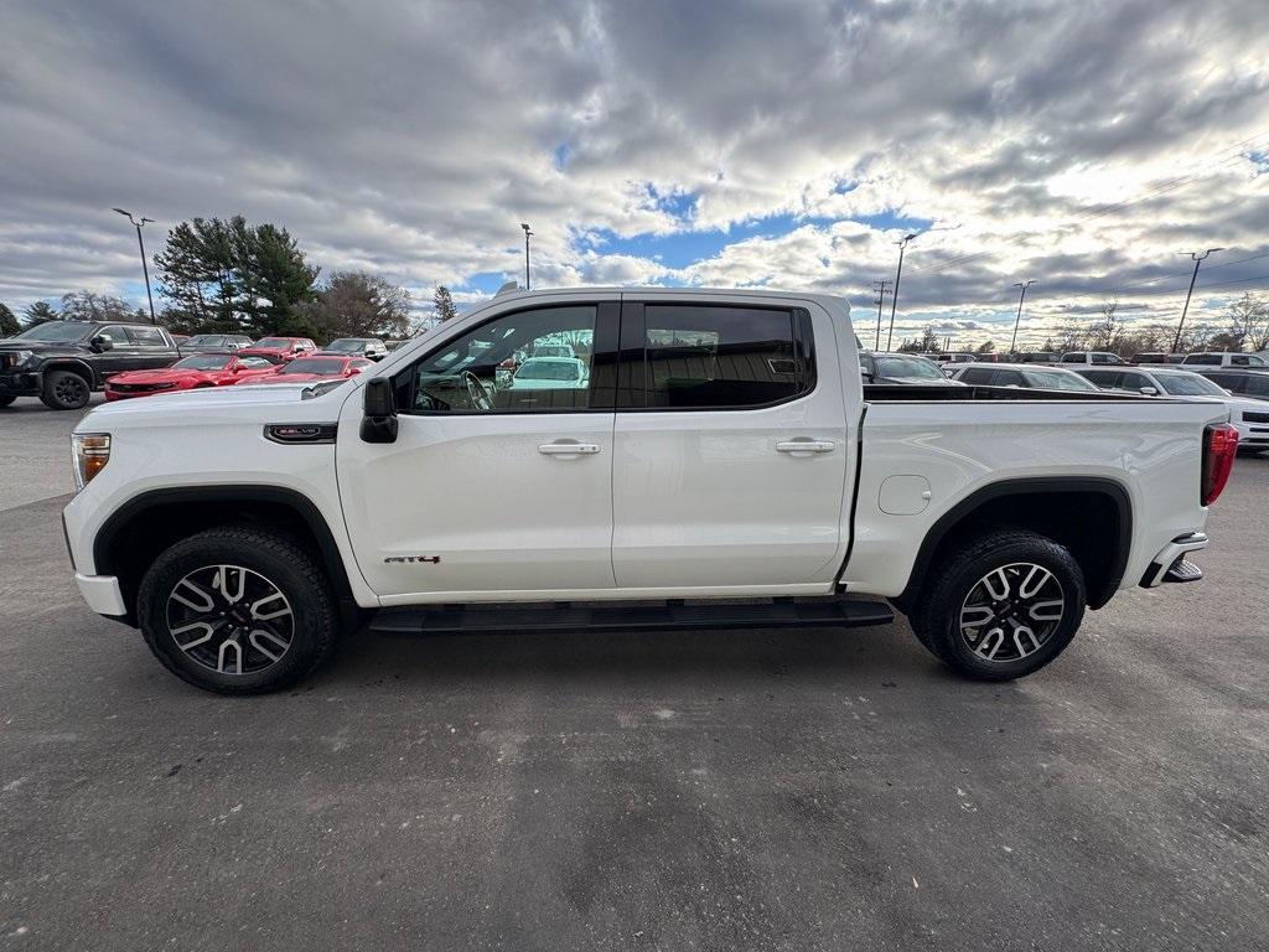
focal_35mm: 14
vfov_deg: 85.7
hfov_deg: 102.1
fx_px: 513
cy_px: 476
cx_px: 634
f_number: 2.2
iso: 40
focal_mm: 2.22
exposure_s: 1/492
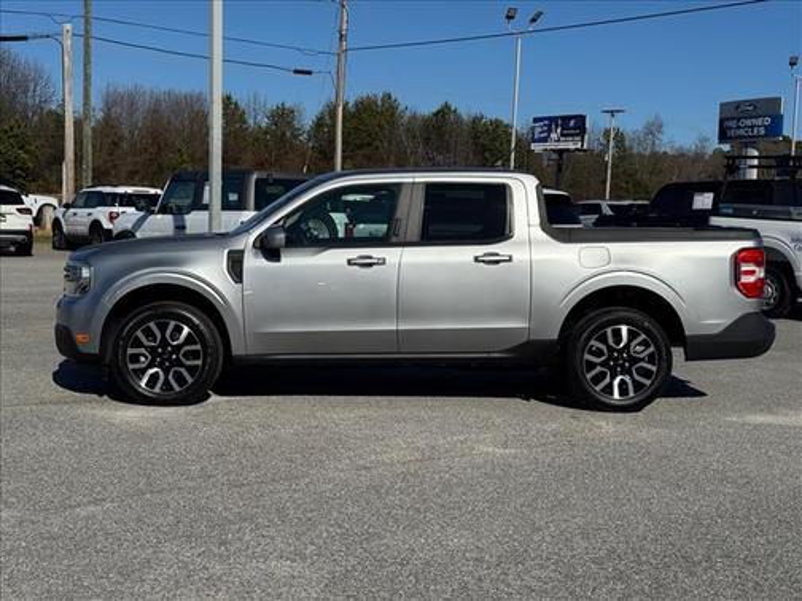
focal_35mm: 48
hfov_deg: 39.7
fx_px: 1112
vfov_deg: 30.3
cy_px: 300
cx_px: 401
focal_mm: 6.76
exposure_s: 1/10526
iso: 80
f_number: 1.78
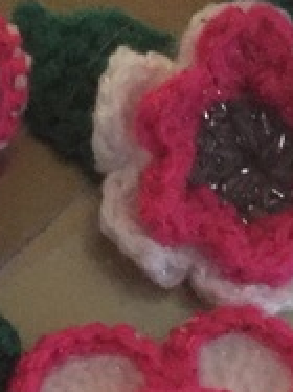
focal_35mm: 93
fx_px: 1051
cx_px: -65
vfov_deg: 19.8
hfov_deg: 15.3
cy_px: 478
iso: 2000
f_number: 2.2
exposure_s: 1/17
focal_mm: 4.15
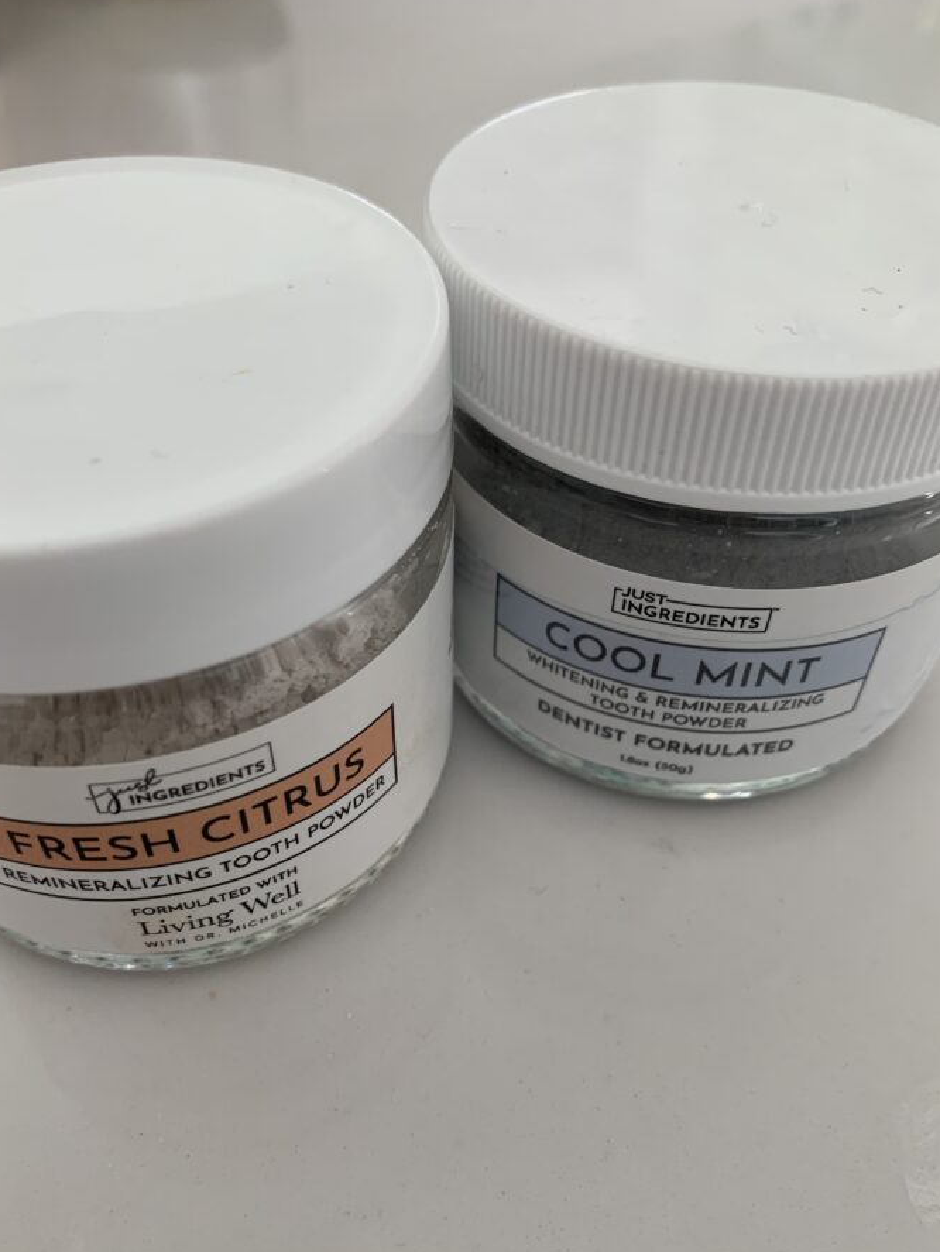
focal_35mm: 30
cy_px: 704
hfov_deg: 46.8
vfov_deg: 59.8
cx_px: 459
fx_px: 1085
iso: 80
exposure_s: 1/121
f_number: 1.8
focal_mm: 4.25
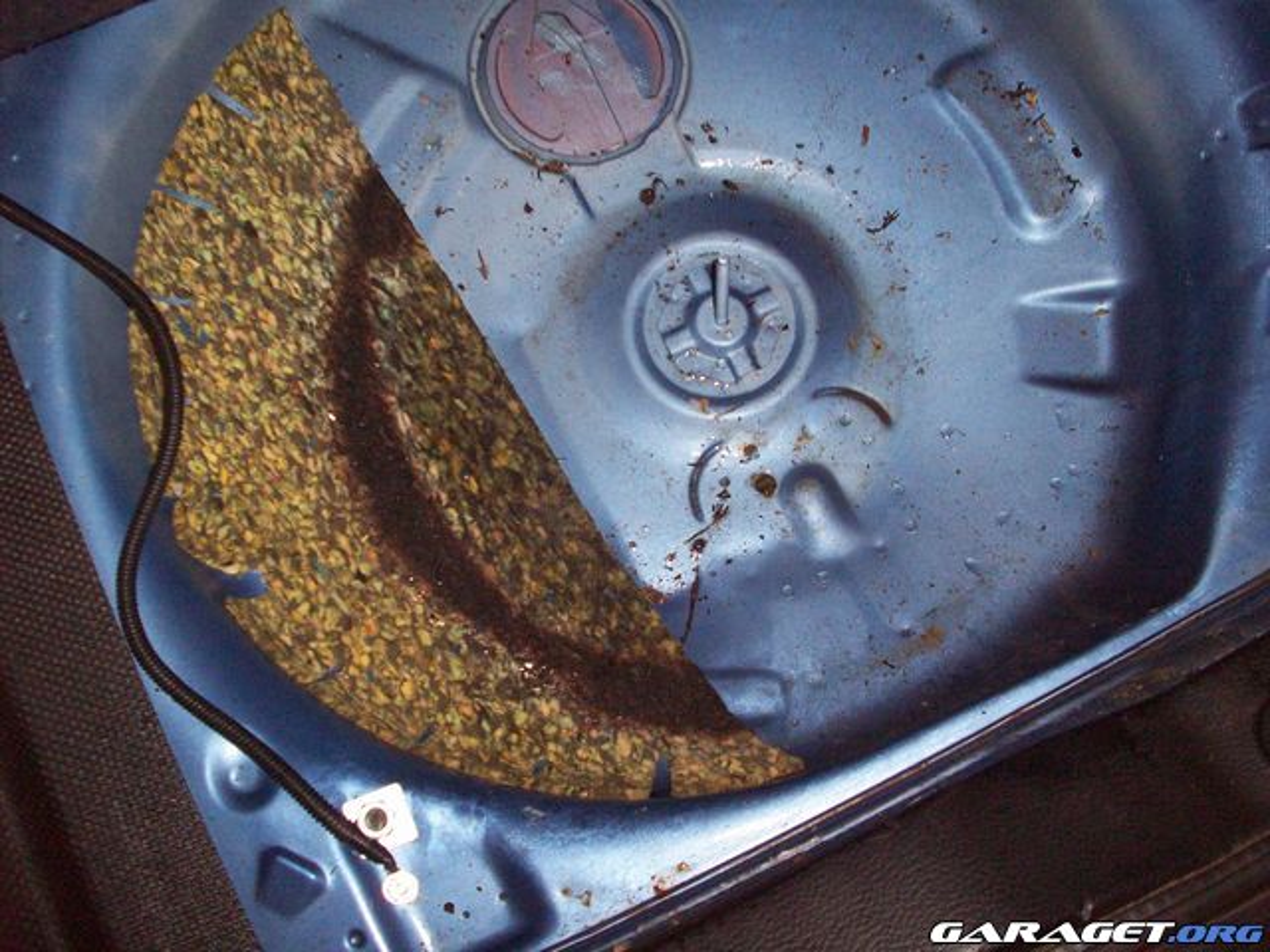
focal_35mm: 37
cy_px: 476
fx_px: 1357
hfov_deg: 50.1
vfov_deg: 38.7
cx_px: 635
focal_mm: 6.2
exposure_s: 1/64
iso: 200
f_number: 2.8
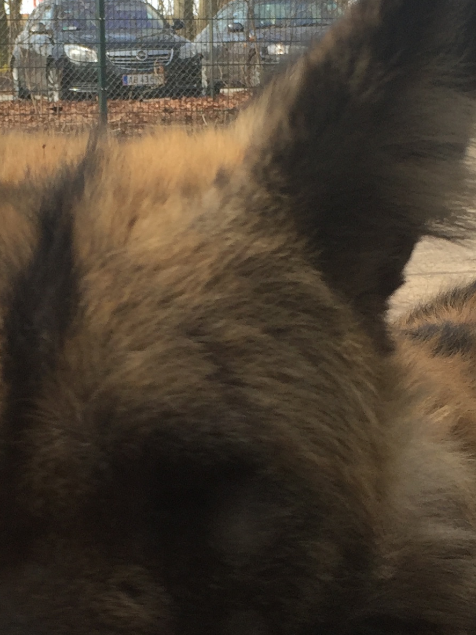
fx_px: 1467
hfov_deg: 18.4
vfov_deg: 24.4
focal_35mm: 80
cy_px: 341
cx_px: 141
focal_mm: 4.15
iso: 32
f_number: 2.2
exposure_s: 1/289
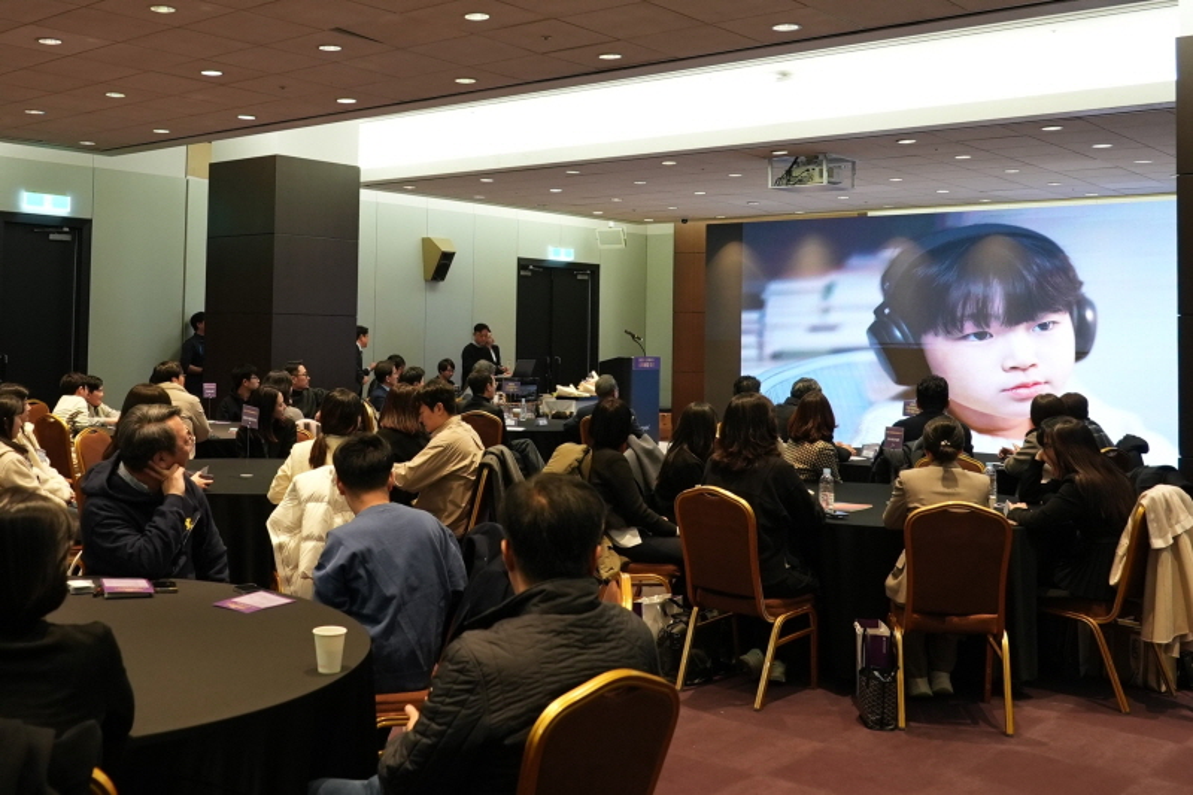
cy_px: 398
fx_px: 795
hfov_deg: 73.8
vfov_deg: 53.1
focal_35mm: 24
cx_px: 596
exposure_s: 1/100
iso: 2000
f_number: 4
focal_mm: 24
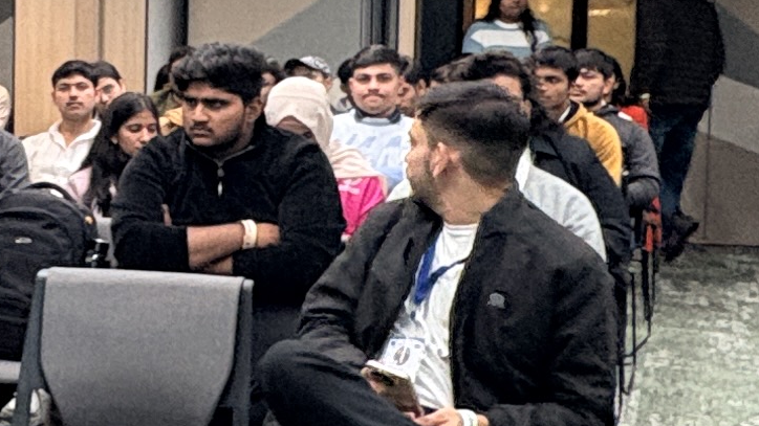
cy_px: 161
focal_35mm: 85
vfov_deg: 14.2
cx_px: -209
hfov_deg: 22.5
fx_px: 1710
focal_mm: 2.22
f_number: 2.2
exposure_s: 1/50
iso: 320
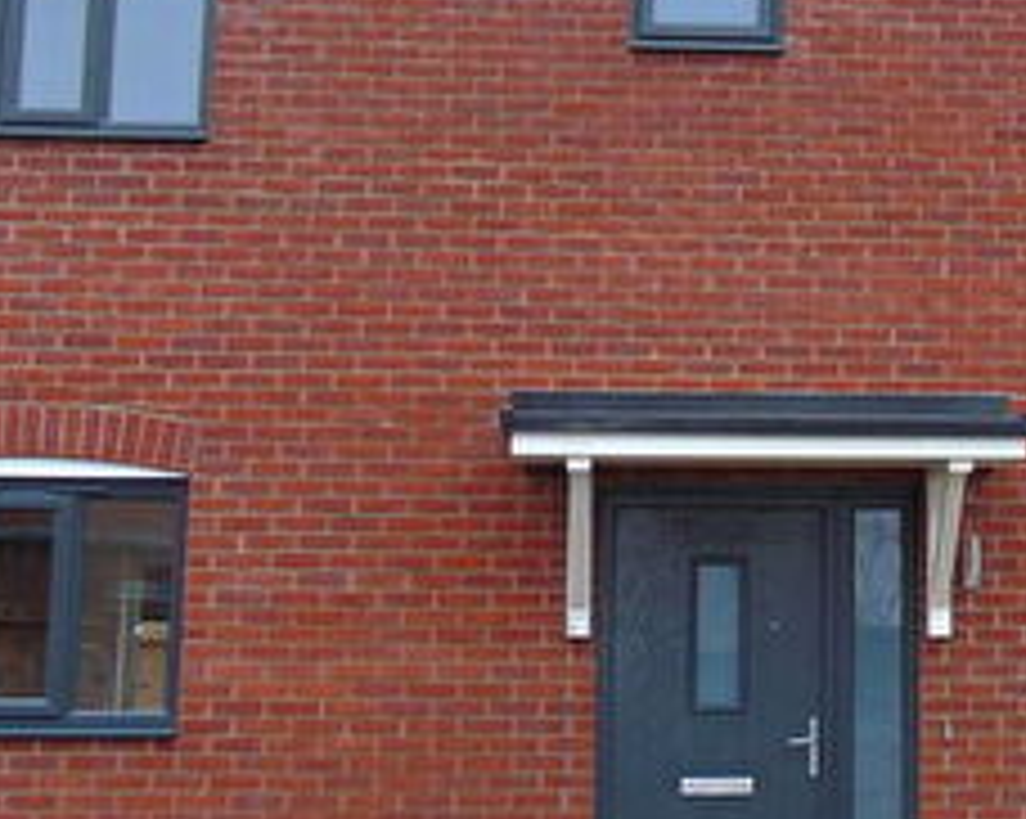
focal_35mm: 75
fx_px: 2275
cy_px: 250
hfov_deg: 24.7
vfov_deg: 20.3
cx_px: 900
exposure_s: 1/50
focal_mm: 4.4
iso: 80
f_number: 3.4
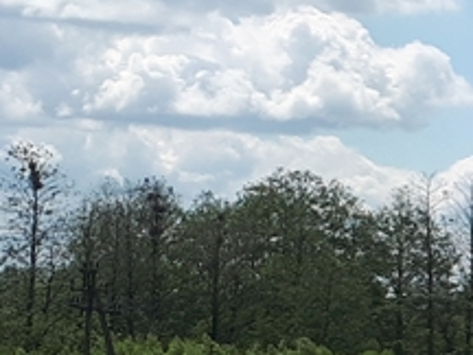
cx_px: 999
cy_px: 298
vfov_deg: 11.5
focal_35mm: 128
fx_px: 1749
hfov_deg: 13.0
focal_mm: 3.6
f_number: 1.9
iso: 40
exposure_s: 1/2387
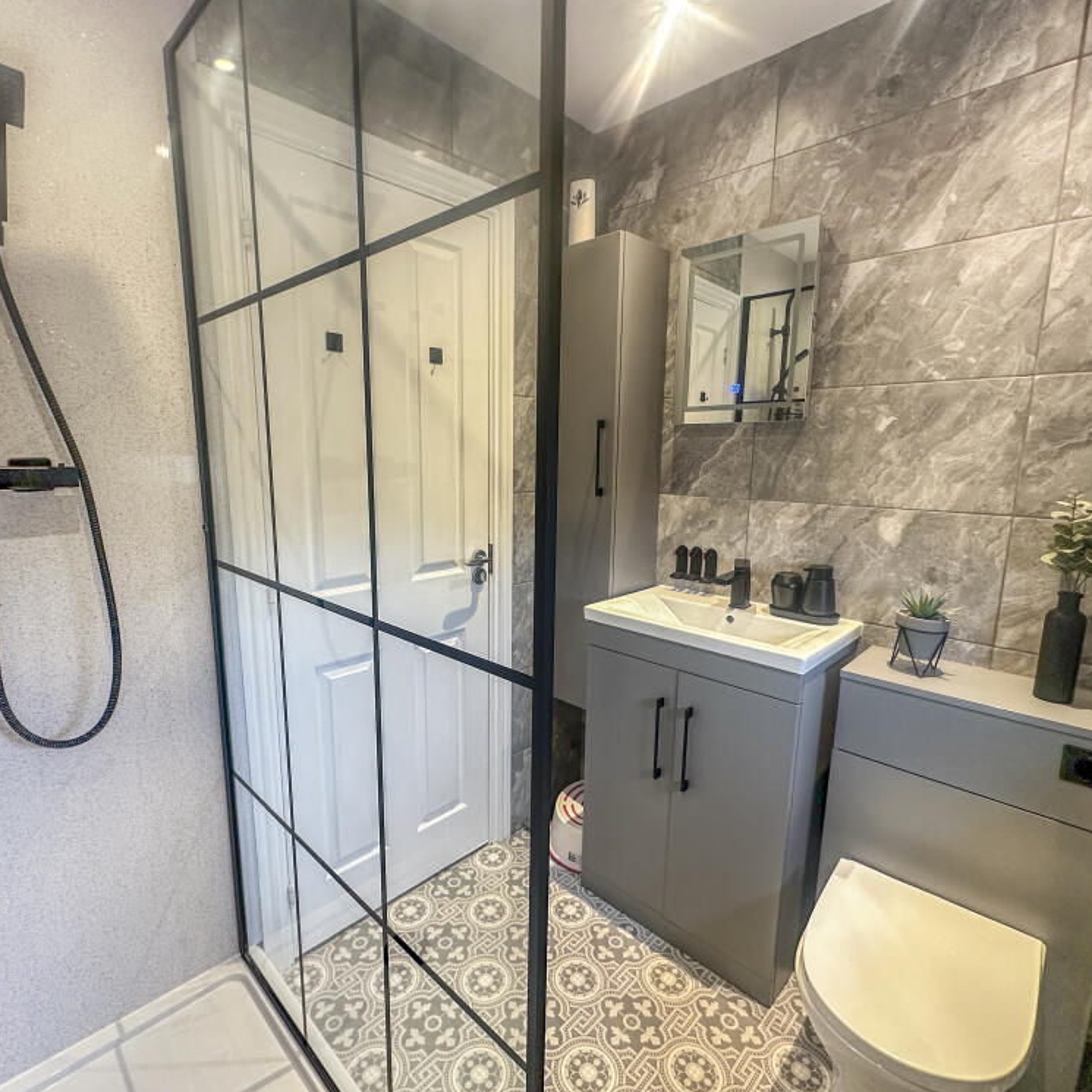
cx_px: 523
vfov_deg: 84.0
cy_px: 557
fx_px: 607
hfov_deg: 83.9
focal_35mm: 17
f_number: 2.2
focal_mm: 2.22
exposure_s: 1/50
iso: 160
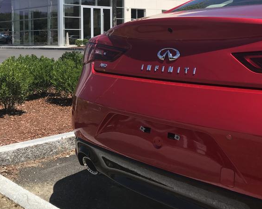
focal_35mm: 50
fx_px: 388
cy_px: 50
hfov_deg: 37.0
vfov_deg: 29.7
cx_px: 88
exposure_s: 1/2037
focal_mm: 3.99
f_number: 1.8
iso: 20
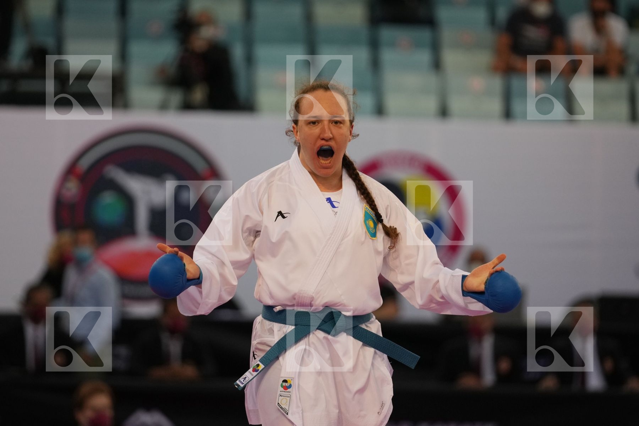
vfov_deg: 4.6
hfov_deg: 6.9
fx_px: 5325
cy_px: 213
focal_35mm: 300
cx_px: 320
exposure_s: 1/1000
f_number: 2.8
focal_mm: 200
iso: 1250
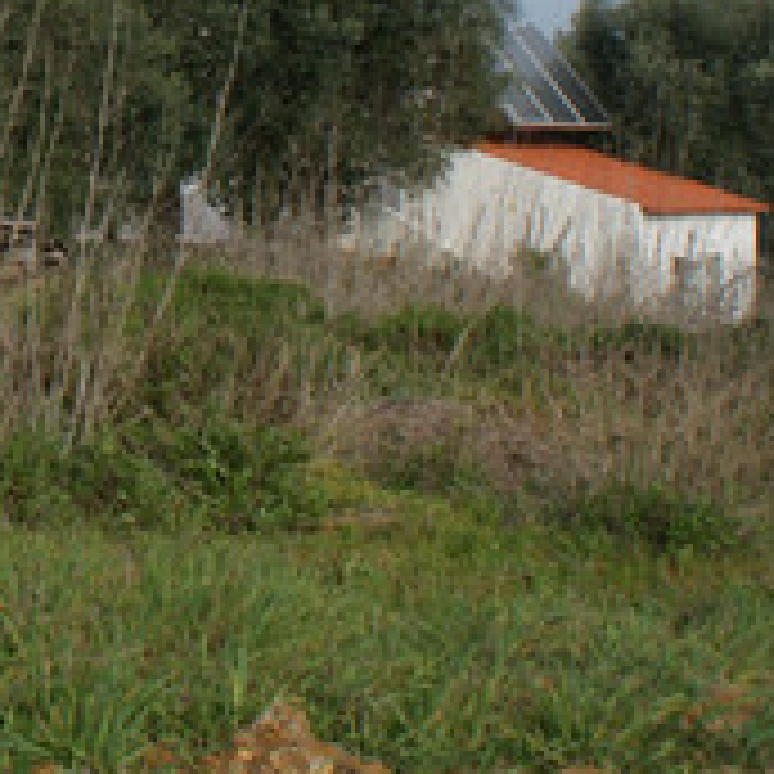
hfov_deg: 15.6
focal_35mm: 104
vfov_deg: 16.3
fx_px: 2631
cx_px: -351
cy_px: -36
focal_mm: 22
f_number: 10
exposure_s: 1/100
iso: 100
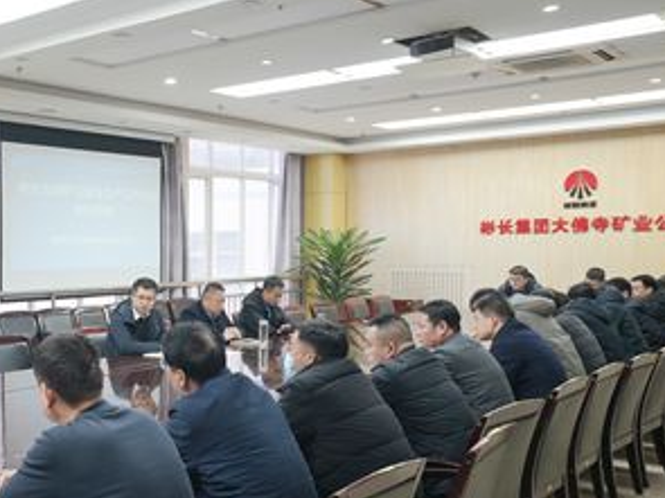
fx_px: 826
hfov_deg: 39.9
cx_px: 38
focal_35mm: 43
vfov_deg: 33.3
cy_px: 336
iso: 1600
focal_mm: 22
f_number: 5
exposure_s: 1/160
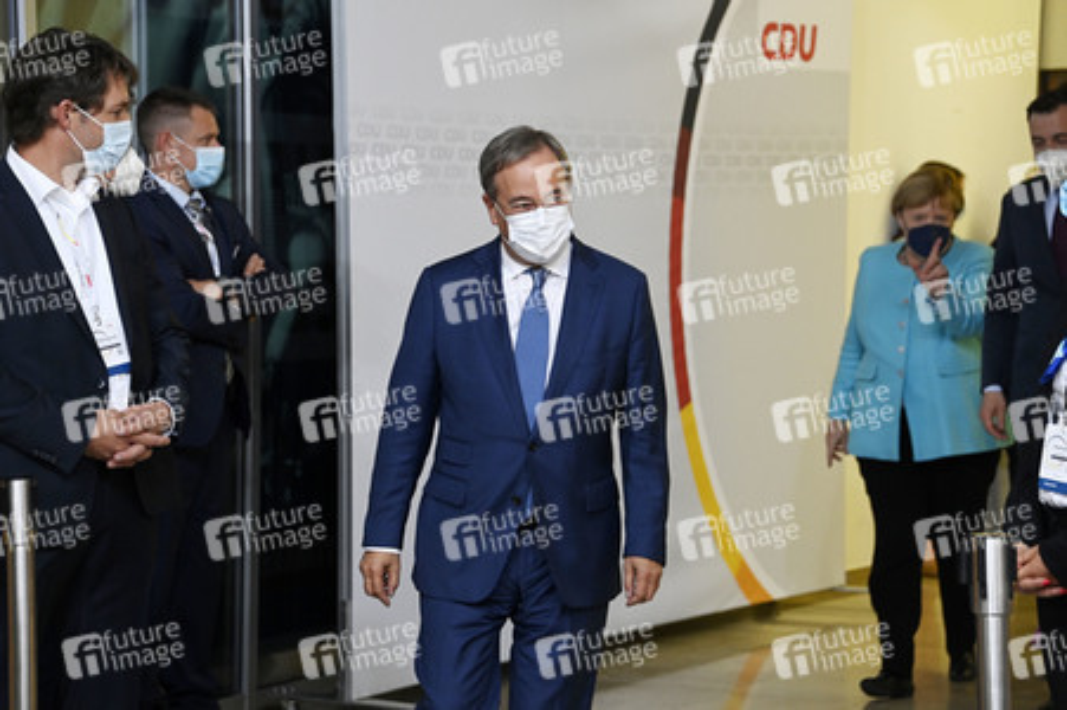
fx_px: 3317
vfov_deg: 12.2
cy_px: 355
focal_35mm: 112
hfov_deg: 18.3
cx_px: 534
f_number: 5.3
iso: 5000
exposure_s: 1/320
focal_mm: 112
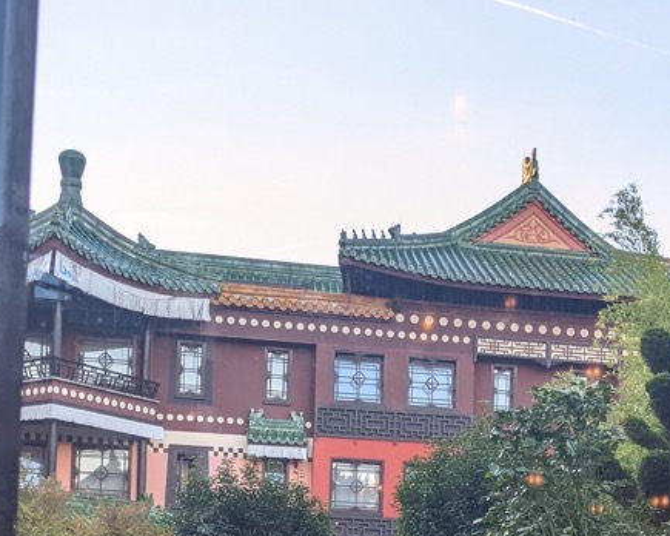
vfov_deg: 23.3
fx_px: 1229
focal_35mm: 62
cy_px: 567
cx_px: 445
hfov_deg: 30.3
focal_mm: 4.38
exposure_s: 1/100
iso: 50
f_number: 1.73
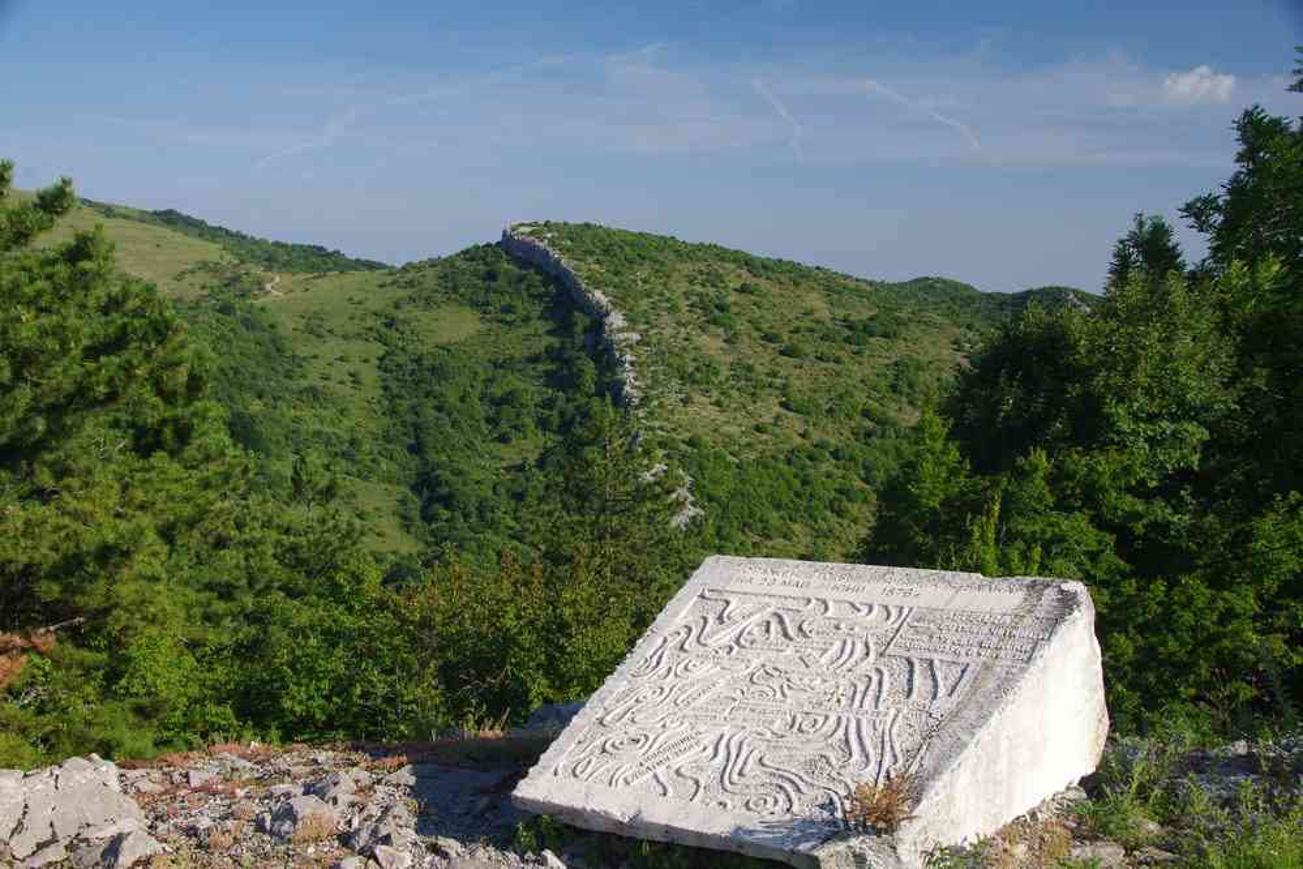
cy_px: 434
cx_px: 652
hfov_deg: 45.4
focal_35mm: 43
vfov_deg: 31.2
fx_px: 1556
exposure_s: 1/60
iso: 200
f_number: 11
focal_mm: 29.4
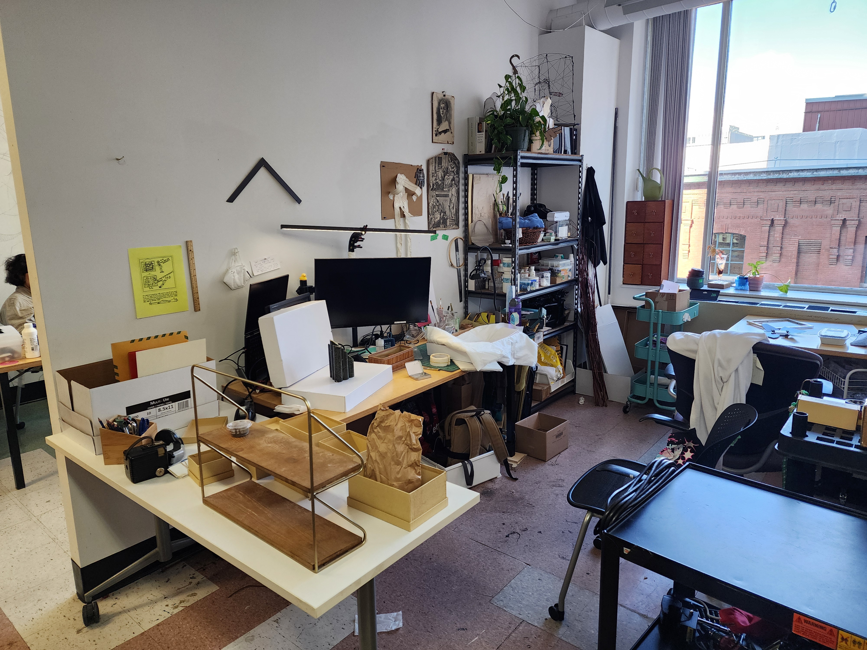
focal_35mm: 23
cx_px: 434
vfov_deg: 58.9
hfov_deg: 73.9
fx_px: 576
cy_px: 325
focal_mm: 6.4
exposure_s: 1/120
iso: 160
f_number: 1.8
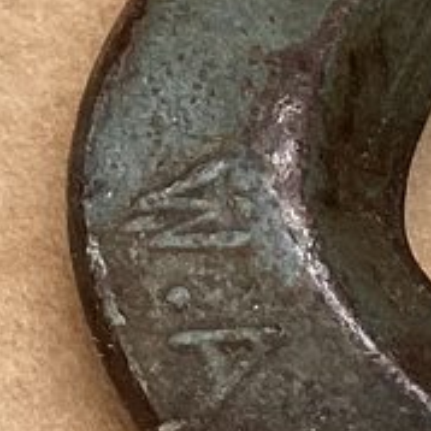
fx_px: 3268
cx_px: -610
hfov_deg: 7.1
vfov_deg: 7.5
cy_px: -4
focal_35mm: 232
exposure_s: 1/384
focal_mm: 3.3
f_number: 2.4
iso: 25
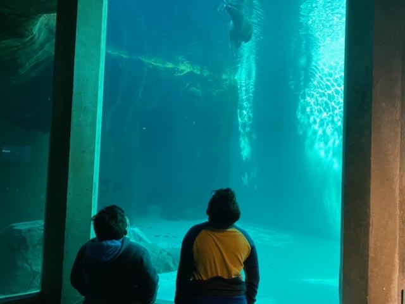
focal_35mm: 26
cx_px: 202
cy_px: 152
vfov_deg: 53.1
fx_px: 304
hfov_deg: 67.3
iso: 160
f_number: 1.8
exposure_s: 1/60
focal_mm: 4.25
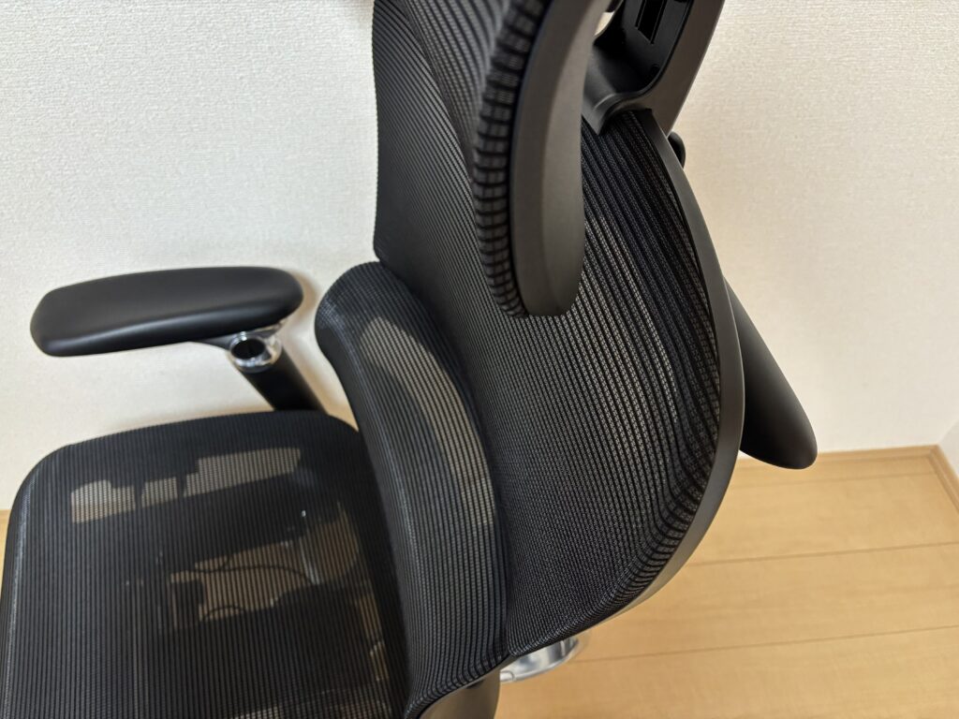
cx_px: 480
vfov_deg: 53.1
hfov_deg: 67.3
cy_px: 360
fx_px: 720
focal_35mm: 26
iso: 250
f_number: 1.6
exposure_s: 1/60
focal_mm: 5.96
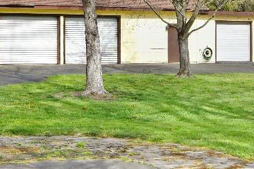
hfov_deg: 23.6
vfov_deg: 15.8
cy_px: 44
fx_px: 607
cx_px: 130
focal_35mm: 86
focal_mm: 14
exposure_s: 1/250
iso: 100
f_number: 8
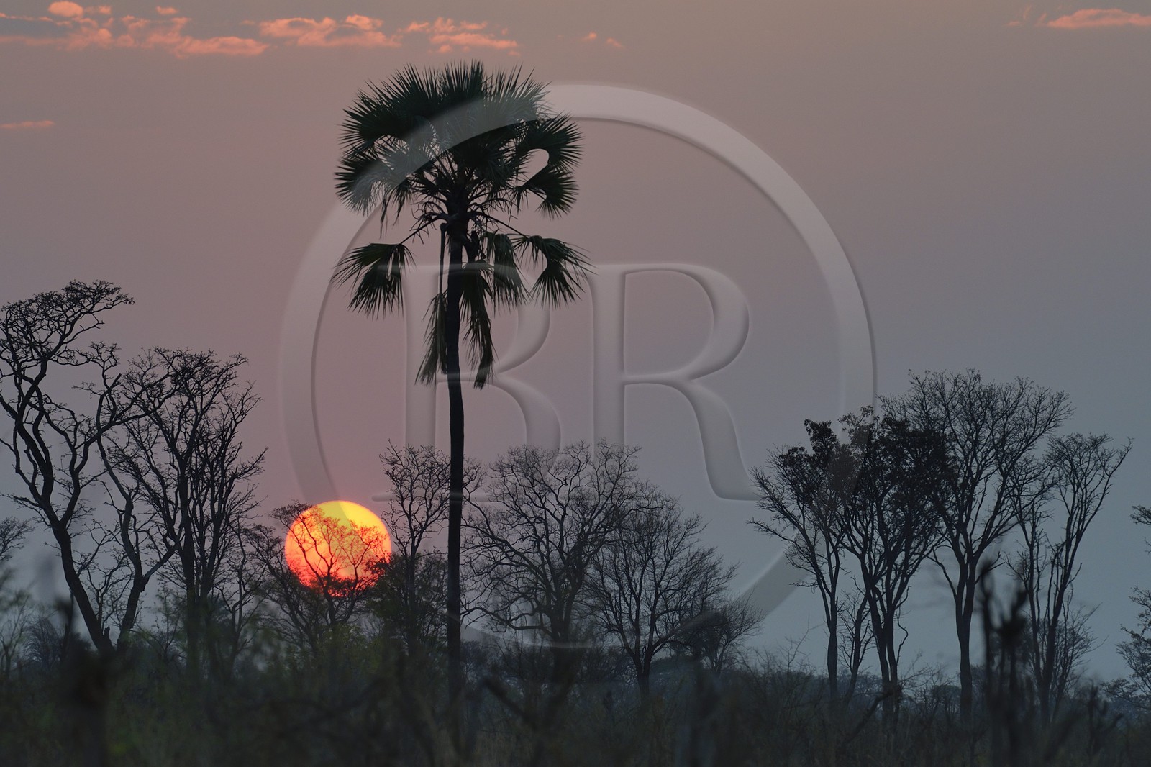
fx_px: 8950
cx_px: 576
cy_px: 384
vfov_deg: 4.9
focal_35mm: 280
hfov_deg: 7.4
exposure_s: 1/500
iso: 640
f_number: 5
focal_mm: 280
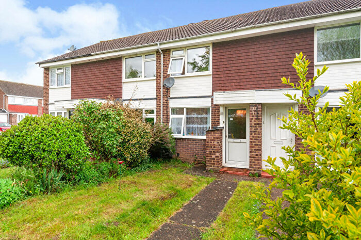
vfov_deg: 59.4
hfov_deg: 81.3
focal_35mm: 21
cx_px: 180
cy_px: 120
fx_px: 210
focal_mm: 14
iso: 320
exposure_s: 1/60
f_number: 9
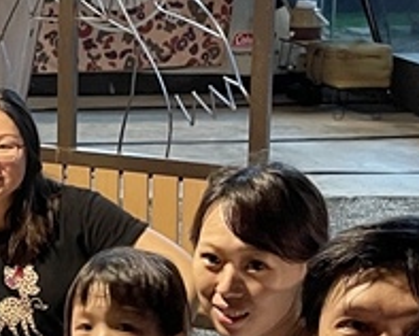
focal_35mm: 103
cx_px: -162
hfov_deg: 17.2
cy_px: 187
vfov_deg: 15.0
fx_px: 1279
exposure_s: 1/30
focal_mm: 5.1
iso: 640
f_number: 1.6
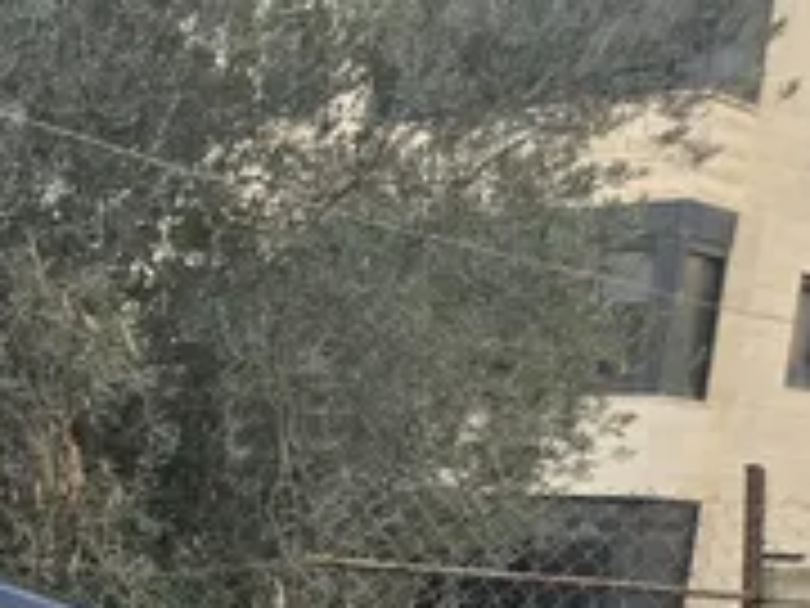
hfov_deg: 19.0
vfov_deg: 17.1
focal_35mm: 82
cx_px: -594
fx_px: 1919
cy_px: 757
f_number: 1.8
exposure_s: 1/508
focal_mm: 5.4
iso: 80
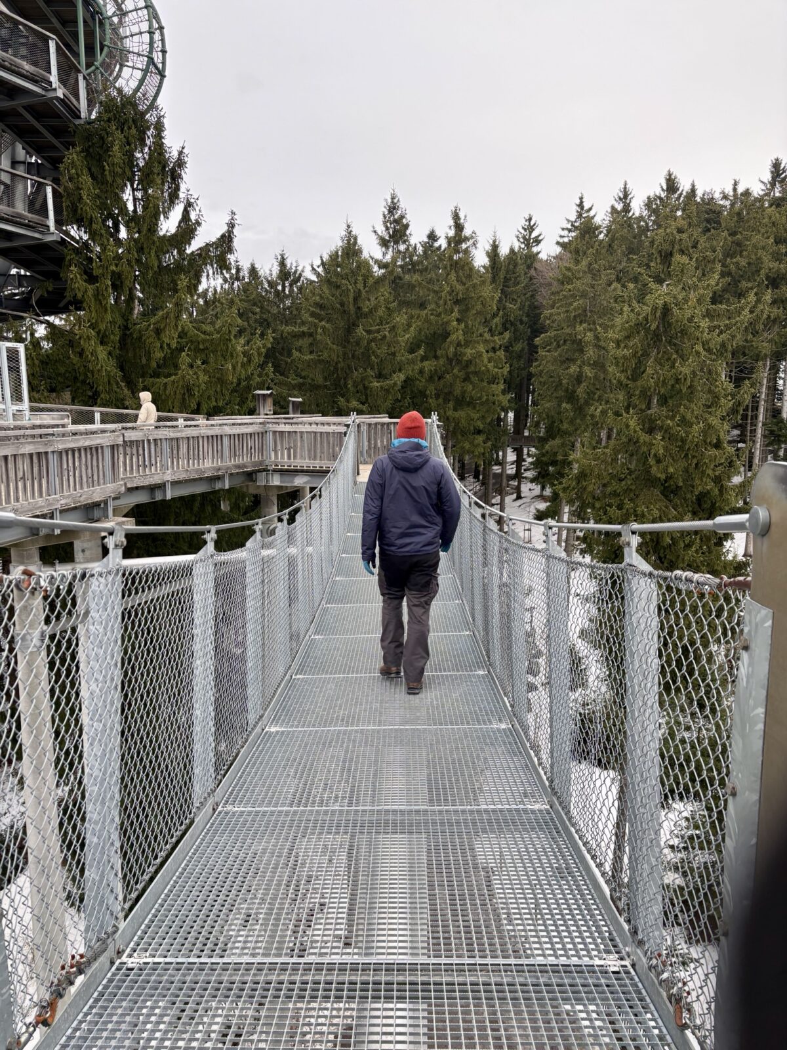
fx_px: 788
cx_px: 394
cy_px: 525
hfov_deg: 53.1
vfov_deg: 67.3
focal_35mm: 26
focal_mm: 5.96
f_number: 1.6
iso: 50
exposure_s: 1/305
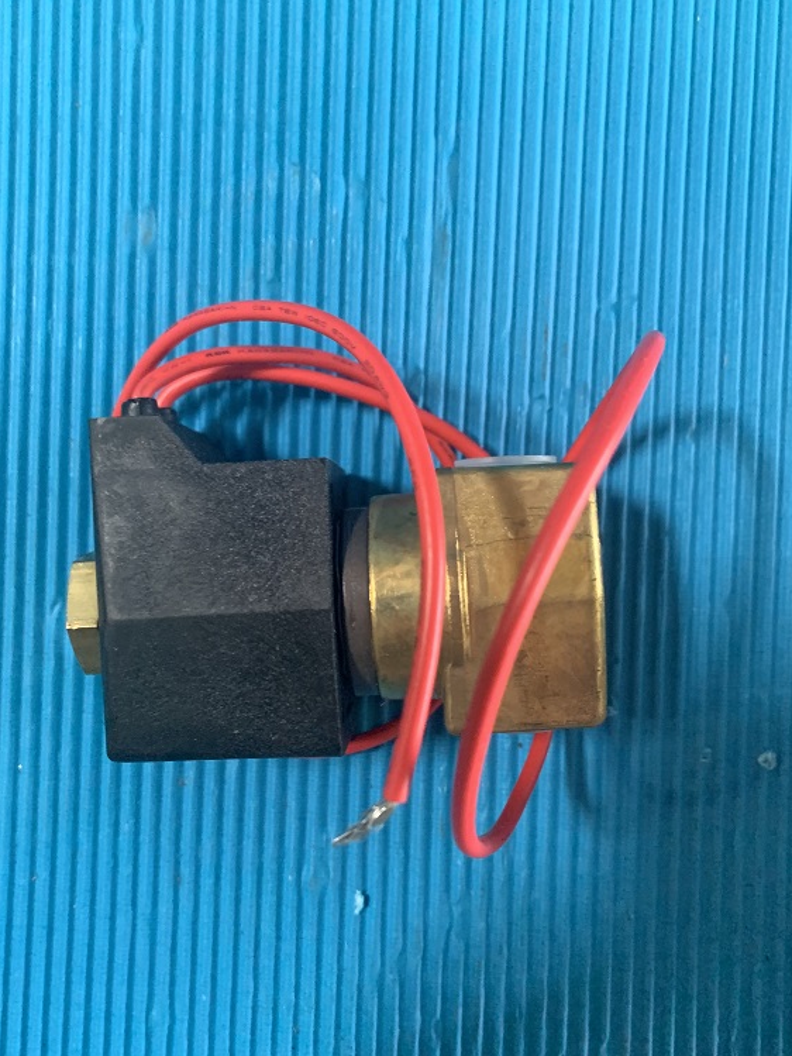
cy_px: 544
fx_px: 854
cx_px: 376
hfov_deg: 49.7
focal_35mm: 28
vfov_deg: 63.4
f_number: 1.8
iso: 400
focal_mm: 4.25
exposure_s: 1/59
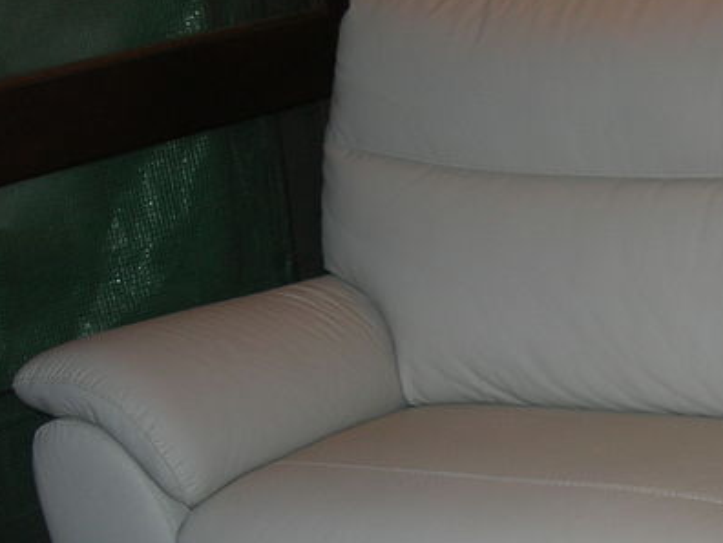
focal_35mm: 96
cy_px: 470
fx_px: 2005
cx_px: 845
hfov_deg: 19.4
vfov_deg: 15.3
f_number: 2.8
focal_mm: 7.8
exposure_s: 1/60.1
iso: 64
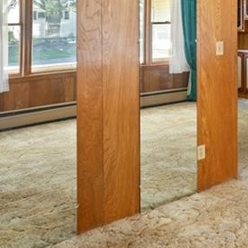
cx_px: 322
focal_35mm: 50
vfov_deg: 32.2
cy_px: 21
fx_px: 405
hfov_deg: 28.1
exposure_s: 1/25
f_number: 7.1
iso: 500
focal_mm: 16
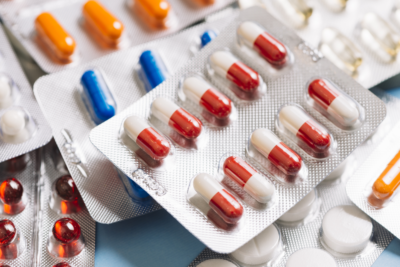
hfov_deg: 19.5
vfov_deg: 13.1
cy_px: 134
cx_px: 200
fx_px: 1167
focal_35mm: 105
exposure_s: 1/160
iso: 250
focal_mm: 105
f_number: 8
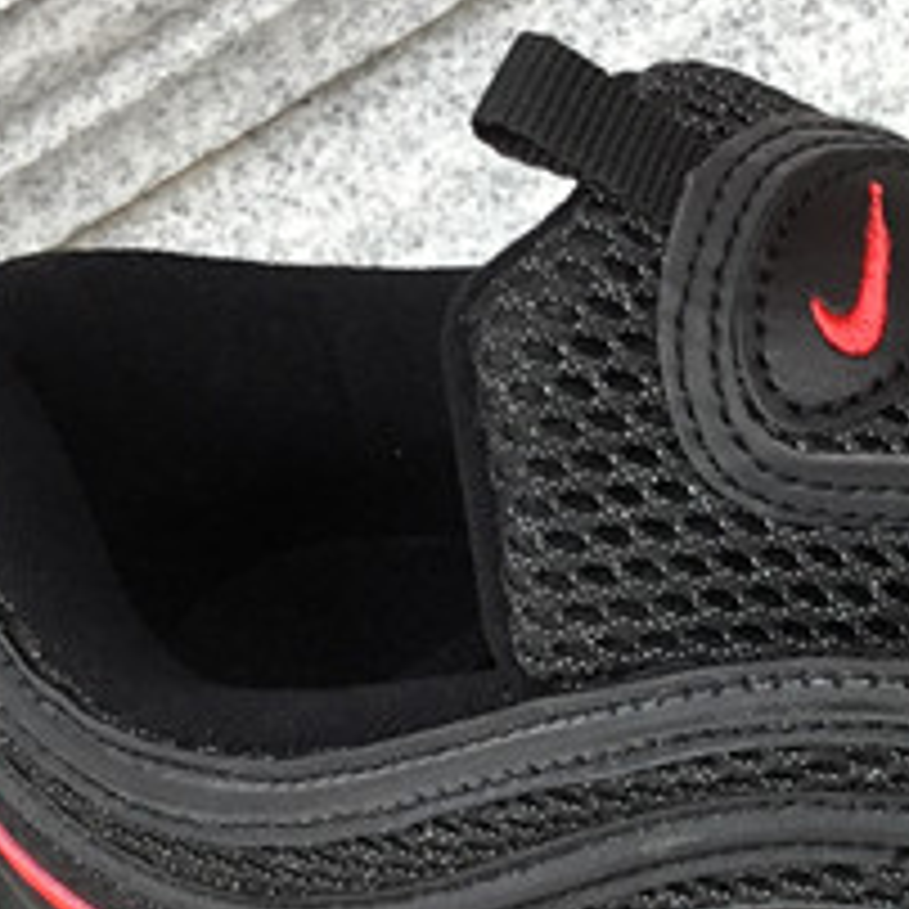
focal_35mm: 122
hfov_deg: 13.7
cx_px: 1202
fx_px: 3625
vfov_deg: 14.1
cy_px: 934
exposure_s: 1/111
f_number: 2.4
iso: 25
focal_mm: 3.3
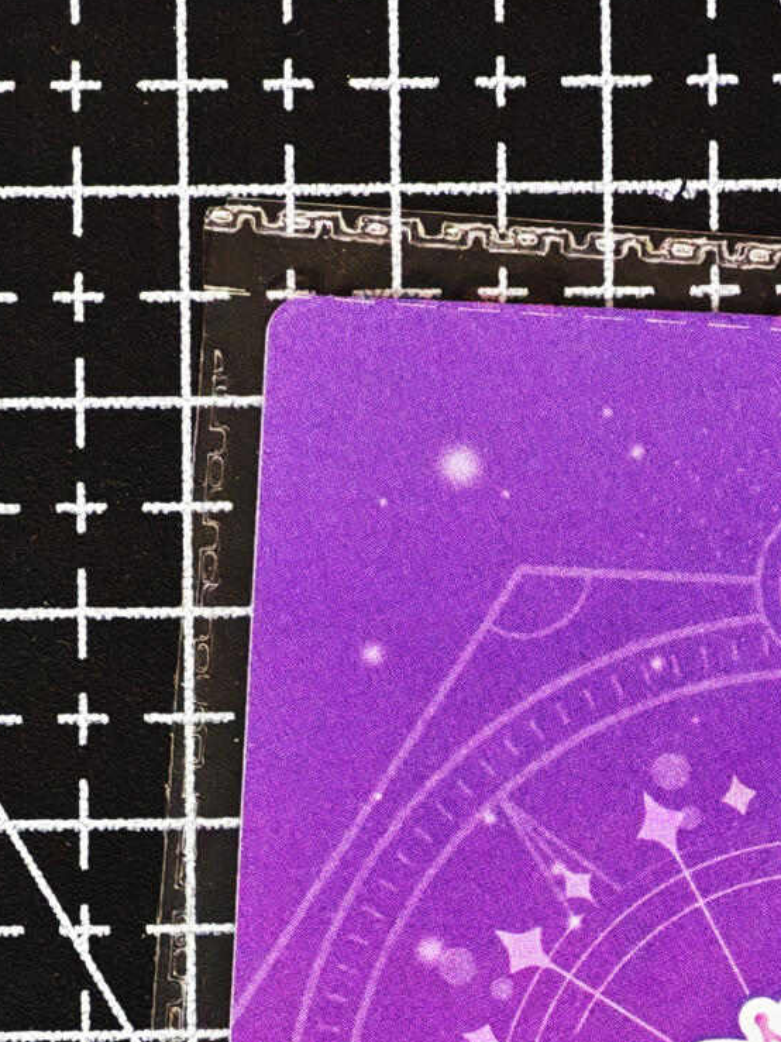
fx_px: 8064
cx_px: 843
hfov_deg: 5.5
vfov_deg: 7.3
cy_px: 1204
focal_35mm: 268
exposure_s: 1/25
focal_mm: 8.67
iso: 500
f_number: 2.4
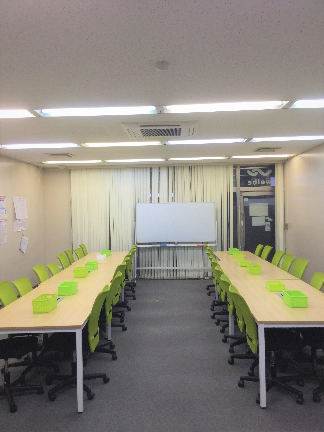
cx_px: 162
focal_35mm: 31
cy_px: 216
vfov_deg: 58.4
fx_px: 387
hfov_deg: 45.4
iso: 32
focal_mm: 3.3
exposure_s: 1/50
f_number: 2.4
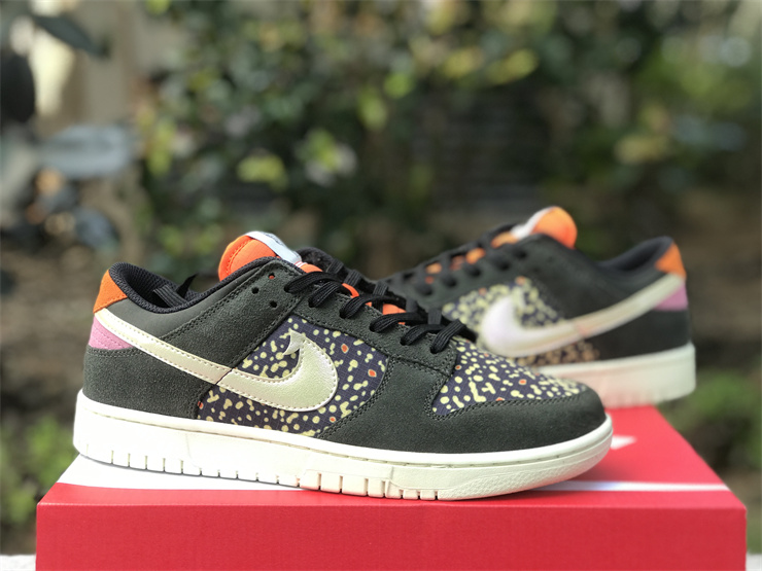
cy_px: 286
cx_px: 381
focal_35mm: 57
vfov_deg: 25.7
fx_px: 1255
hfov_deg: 33.8
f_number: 2.8
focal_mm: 6.6
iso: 32
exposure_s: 1/100
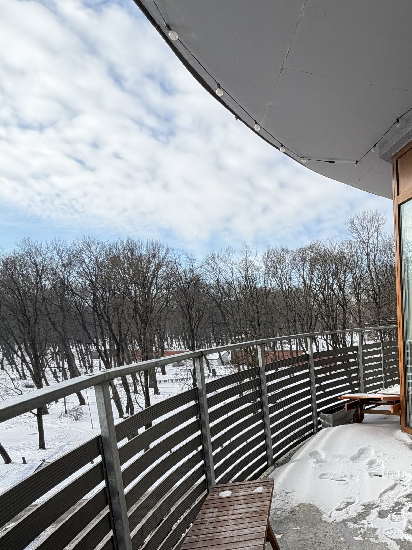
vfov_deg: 63.1
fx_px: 429
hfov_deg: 45.7
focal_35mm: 27
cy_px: 382
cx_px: 382
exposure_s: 1/770
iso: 40
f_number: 2.2
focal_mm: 2.22
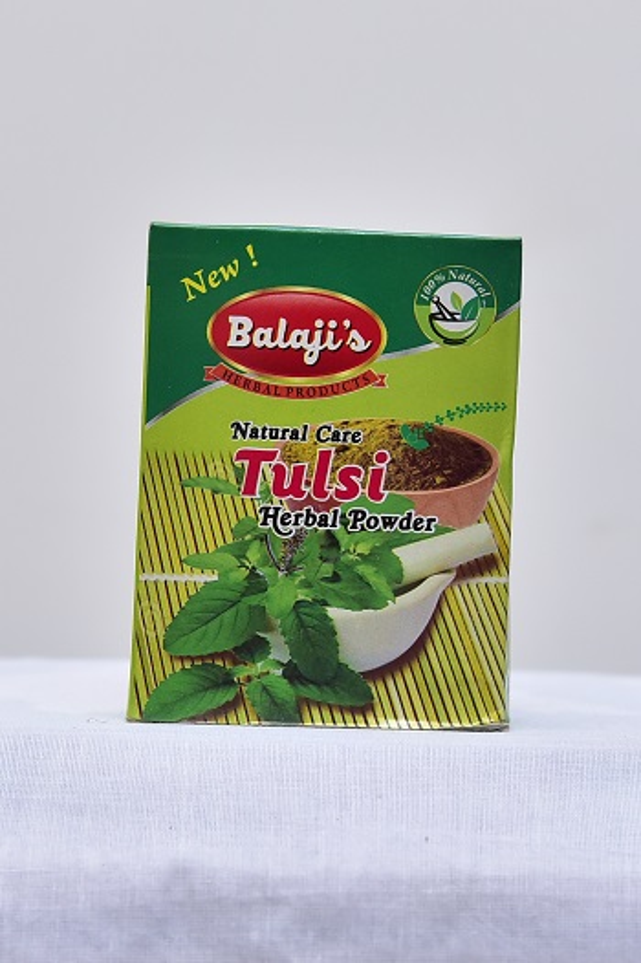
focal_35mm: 55
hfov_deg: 24.6
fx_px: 1471
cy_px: 482
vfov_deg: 36.3
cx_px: 320
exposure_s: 1/125
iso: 1250
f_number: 4
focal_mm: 55
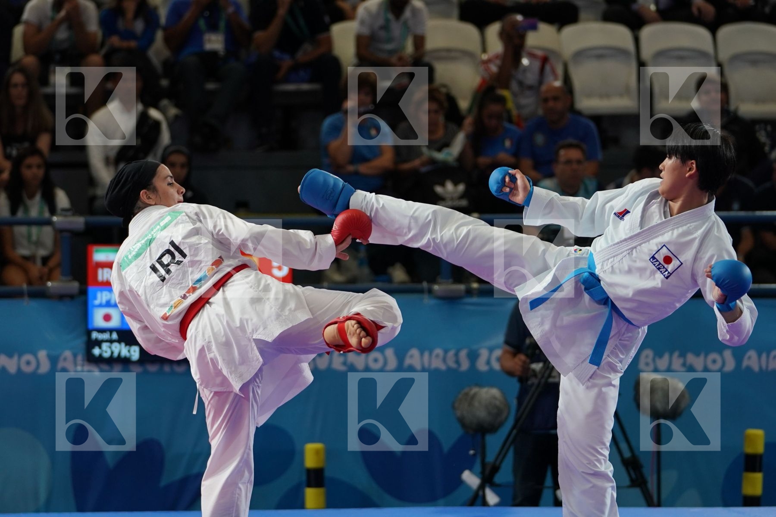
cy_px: 258
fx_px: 3944
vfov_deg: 7.5
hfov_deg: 11.2
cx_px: 388
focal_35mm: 183
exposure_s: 1/1000
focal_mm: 122
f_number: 2.8
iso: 800
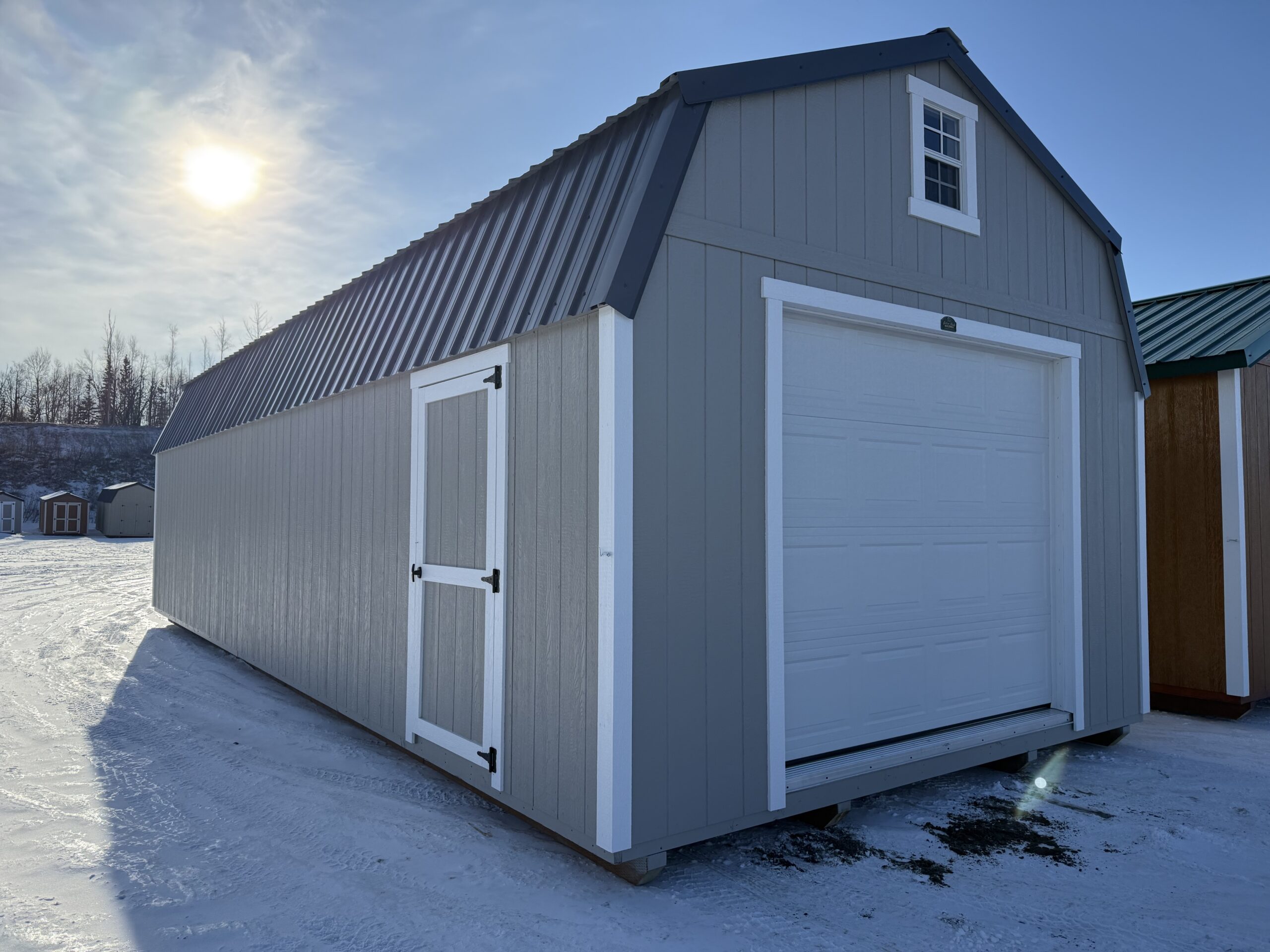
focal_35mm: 24
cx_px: 635
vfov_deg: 56.8
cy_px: 476
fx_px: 881
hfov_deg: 71.6
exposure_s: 1/8130
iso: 125
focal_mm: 6.76
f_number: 1.78
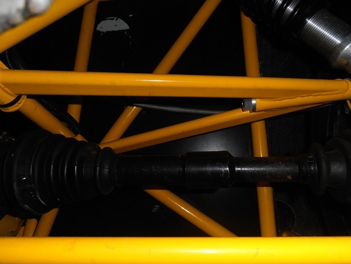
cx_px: 176
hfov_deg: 71.6
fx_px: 243
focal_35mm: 24
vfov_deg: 56.8
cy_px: 132
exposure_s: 1/30
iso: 125
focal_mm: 4.2
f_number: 3
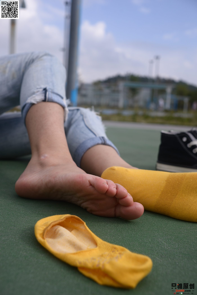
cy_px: 148
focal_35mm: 35
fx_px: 287
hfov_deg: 37.9
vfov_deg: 54.4
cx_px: 98
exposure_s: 1/640
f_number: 6.3
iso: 100
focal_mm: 35
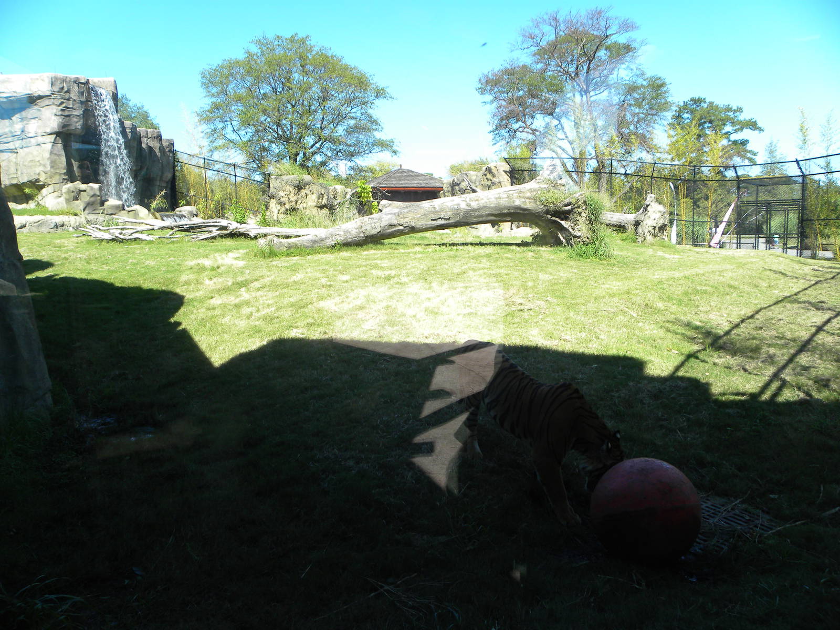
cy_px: 315
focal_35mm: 26
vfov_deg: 53.1
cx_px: 420
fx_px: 631
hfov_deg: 67.3
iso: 64
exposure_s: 1/162
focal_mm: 4.6
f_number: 4
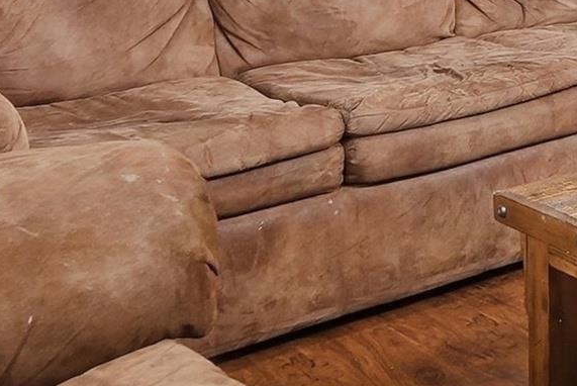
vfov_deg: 14.4
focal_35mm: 87
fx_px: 1390
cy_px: -243
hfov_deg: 19.2
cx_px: 962
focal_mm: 16.5
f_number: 9
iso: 250
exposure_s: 1/40
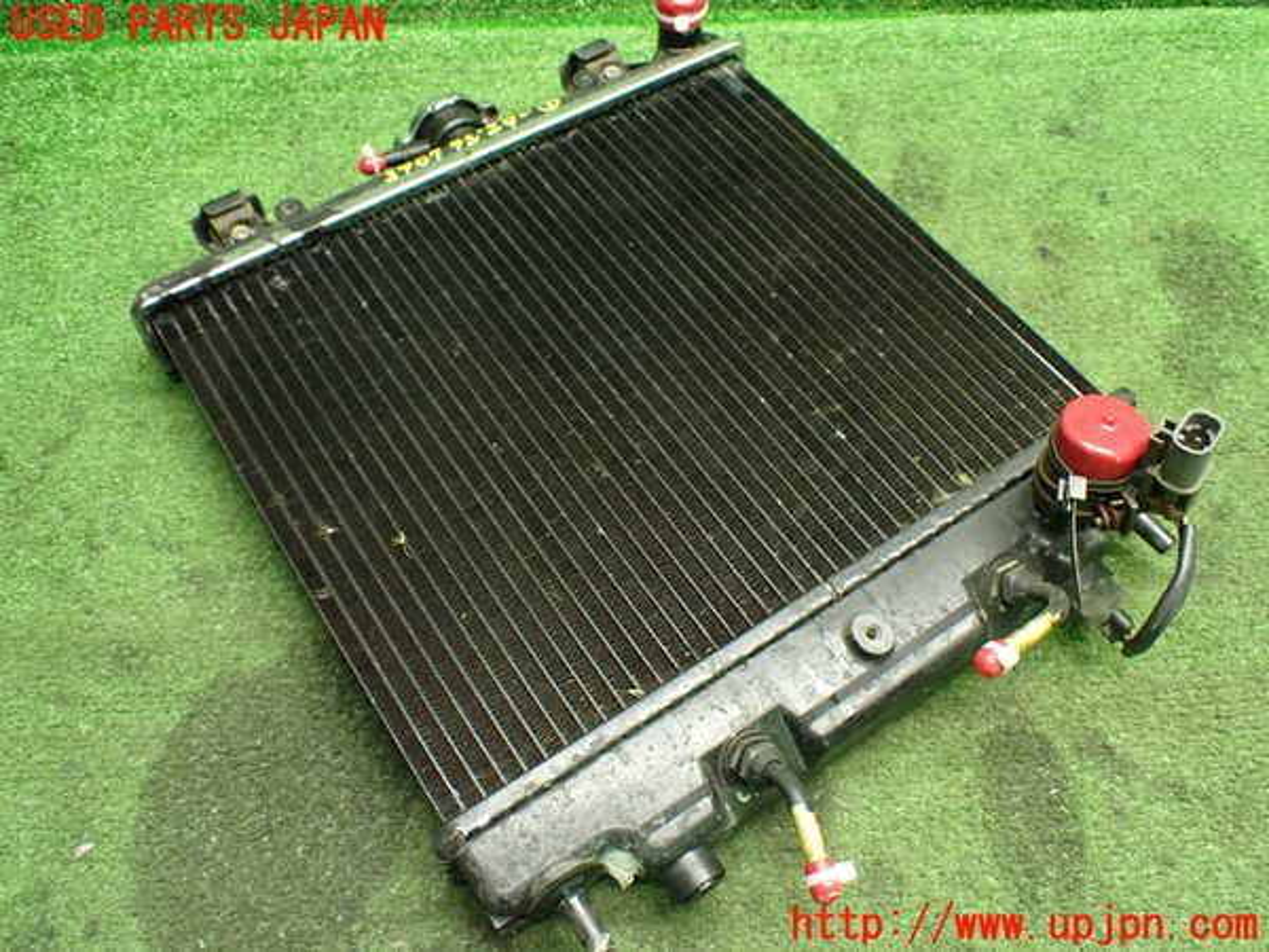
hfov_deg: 60.0
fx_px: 1100
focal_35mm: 30
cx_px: 634
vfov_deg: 46.8
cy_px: 476
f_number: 2.3
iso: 800
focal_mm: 5.4
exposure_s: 1/50
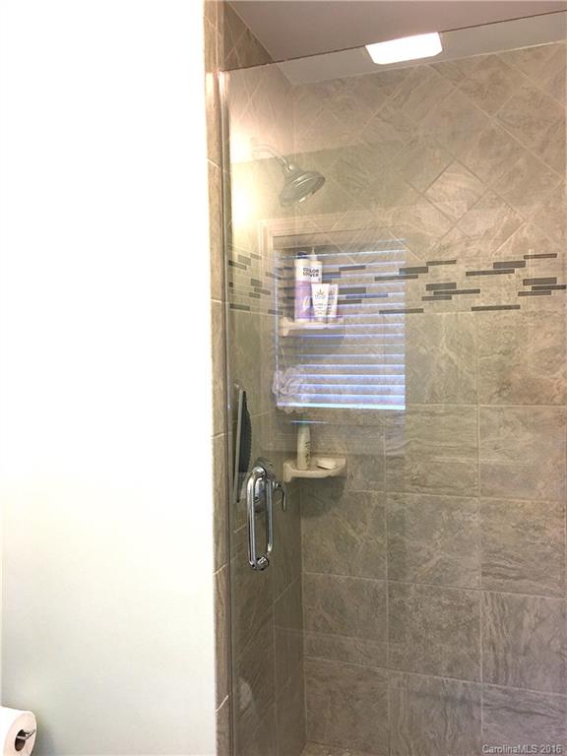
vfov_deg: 61.7
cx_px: 284
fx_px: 633
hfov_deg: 48.2
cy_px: 378
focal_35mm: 29
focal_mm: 4.15
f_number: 2.2
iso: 40
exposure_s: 1/15
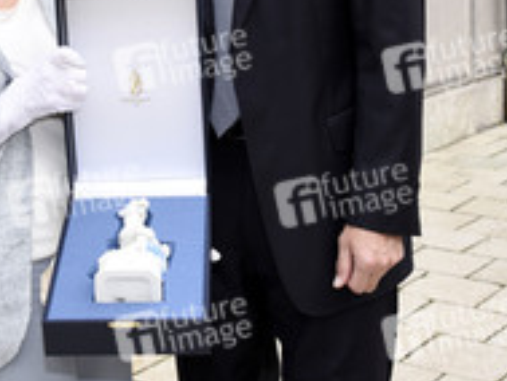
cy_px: -5
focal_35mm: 87
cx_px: 111
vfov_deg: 16.6
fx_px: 1275
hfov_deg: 22.2
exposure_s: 1/160
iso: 640
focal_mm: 38
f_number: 6.3
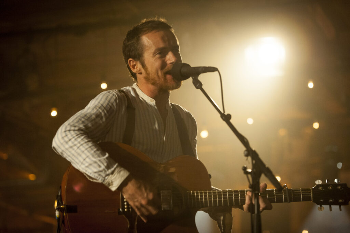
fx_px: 1127
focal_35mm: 116
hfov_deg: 17.7
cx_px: 175
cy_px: 116
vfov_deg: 11.8
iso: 2000
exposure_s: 1/160
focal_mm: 116
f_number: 2.8
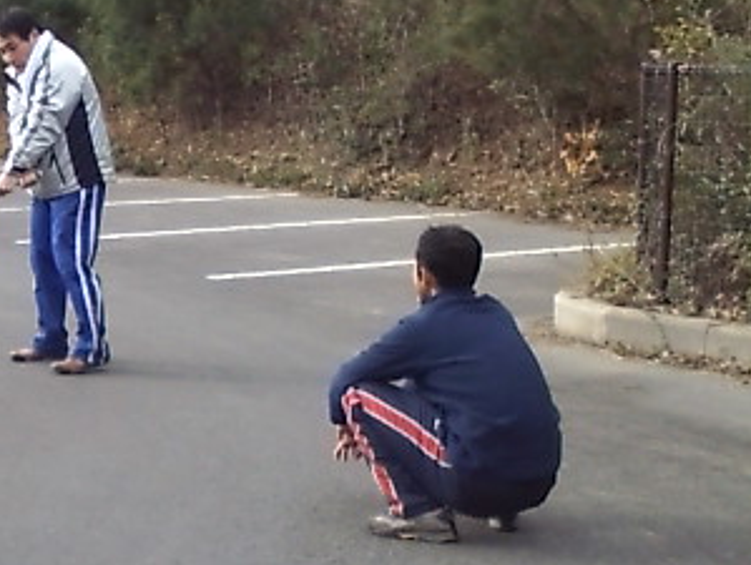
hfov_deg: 28.7
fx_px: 1347
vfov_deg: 23.7
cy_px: 294
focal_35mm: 62
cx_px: -45
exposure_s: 1/167
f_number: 3.5
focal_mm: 3.73
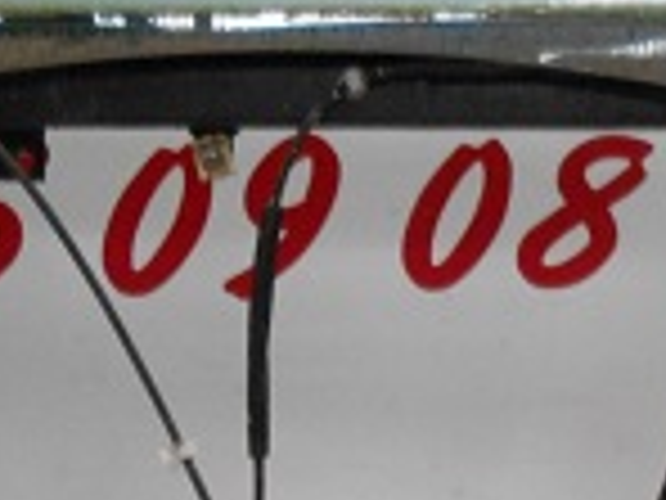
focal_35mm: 109
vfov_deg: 13.5
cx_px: 236
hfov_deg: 18.0
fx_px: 2097
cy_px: 140
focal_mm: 4.6
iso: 400
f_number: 3.2
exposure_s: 1/10
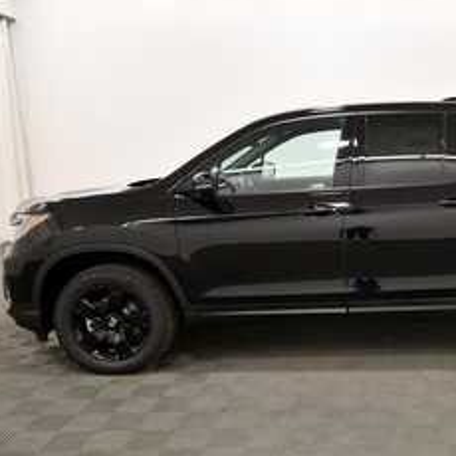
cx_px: 381
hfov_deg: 42.4
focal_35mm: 37
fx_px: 551
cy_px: 249
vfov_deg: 44.9
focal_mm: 17
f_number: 5.3
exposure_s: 1/125
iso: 1100
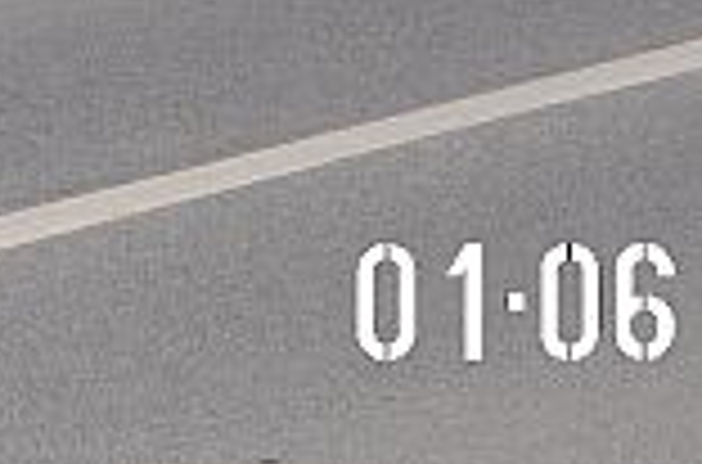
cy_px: -1108
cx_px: -1584
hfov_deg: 4.5
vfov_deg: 3.1
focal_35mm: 434
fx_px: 8437
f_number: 7.1
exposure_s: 1/2000
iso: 400
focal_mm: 42
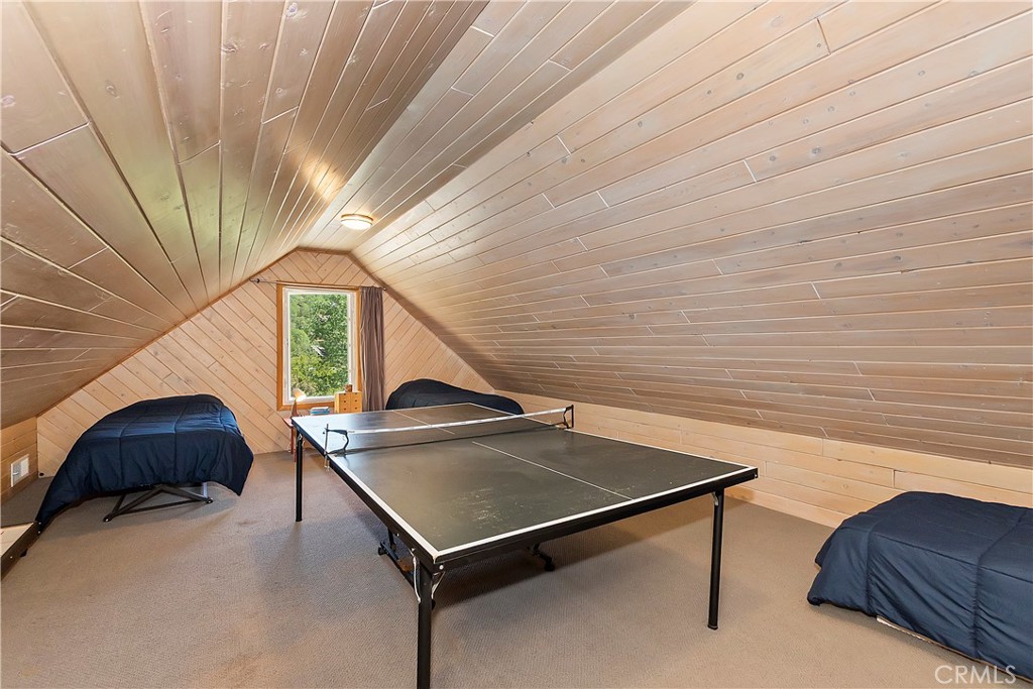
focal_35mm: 15
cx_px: 516
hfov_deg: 100.4
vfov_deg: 77.3
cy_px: 344
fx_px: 430
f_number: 8
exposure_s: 1/30
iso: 400
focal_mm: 10
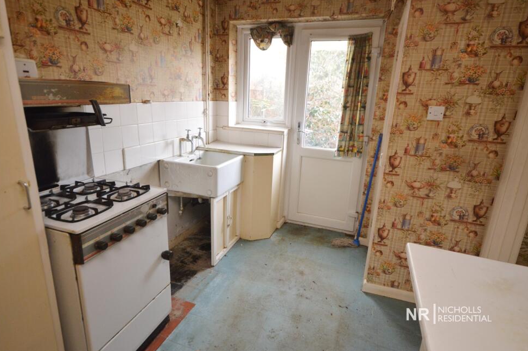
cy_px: 170
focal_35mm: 21
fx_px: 301
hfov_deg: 82.5
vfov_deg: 60.5
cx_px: 262
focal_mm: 13
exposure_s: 1/25
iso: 800
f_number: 4.5
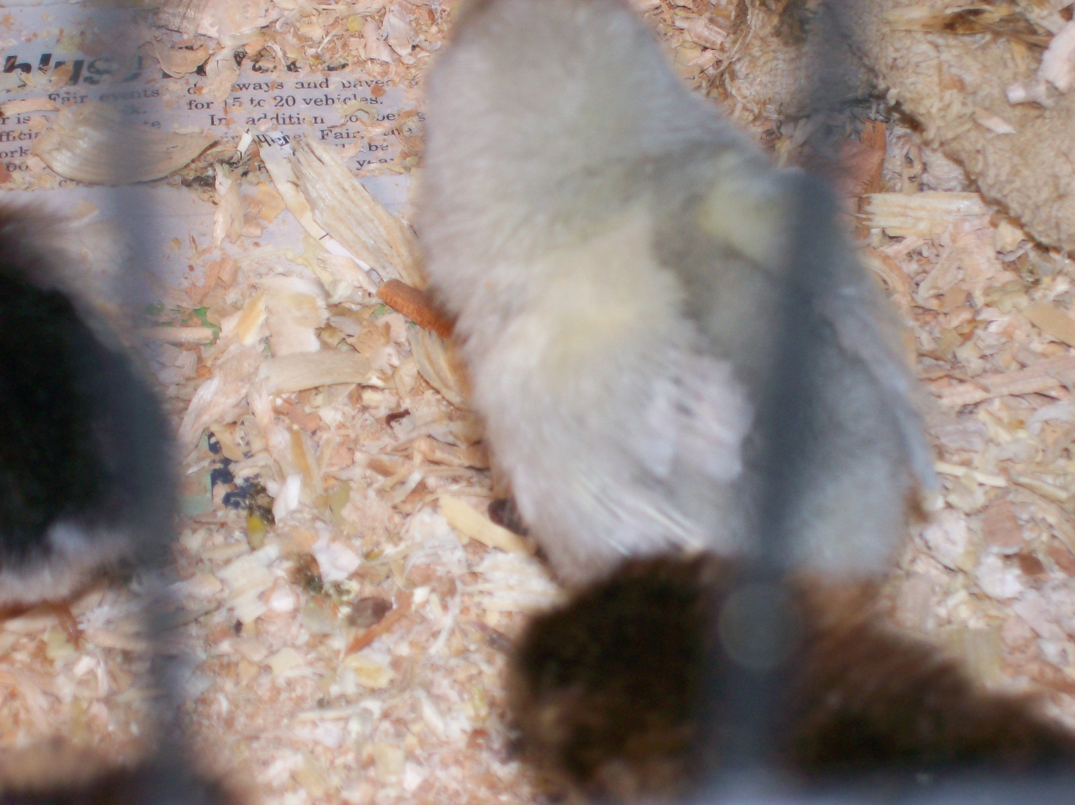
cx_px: 538
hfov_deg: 18.2
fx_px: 3352
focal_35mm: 108
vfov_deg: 13.7
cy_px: 402
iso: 80
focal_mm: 18
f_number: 4.8
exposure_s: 1/125
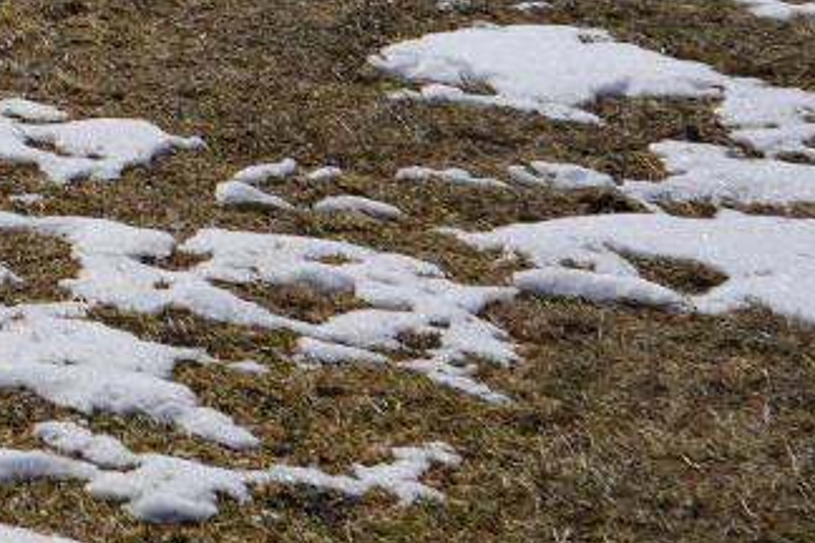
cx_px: -1074
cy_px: -826
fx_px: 4007
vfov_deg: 7.2
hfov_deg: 10.2
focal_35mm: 177
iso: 100
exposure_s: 1/400
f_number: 10
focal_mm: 28
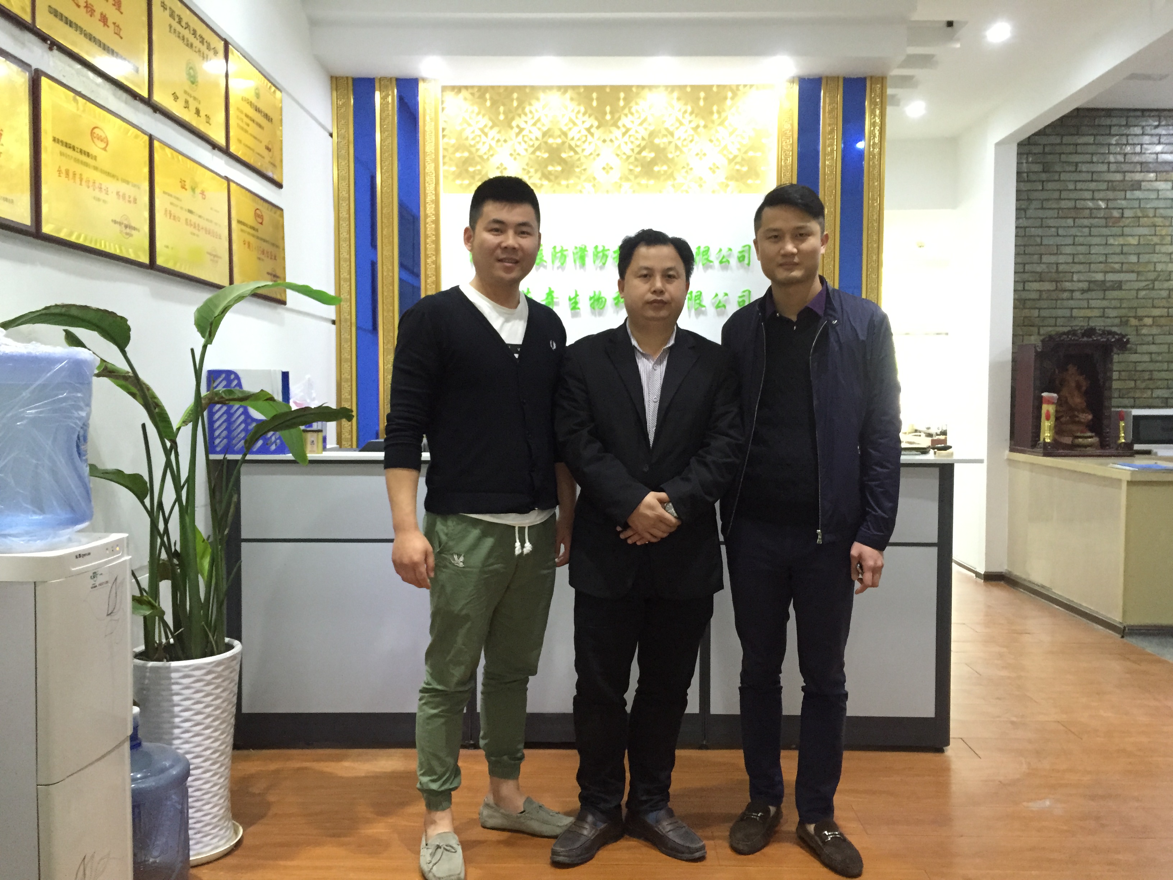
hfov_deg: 61.7
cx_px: 586
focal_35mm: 29
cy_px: 440
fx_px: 983
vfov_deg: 48.2
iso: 250
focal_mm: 4.15
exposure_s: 1/20
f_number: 2.2
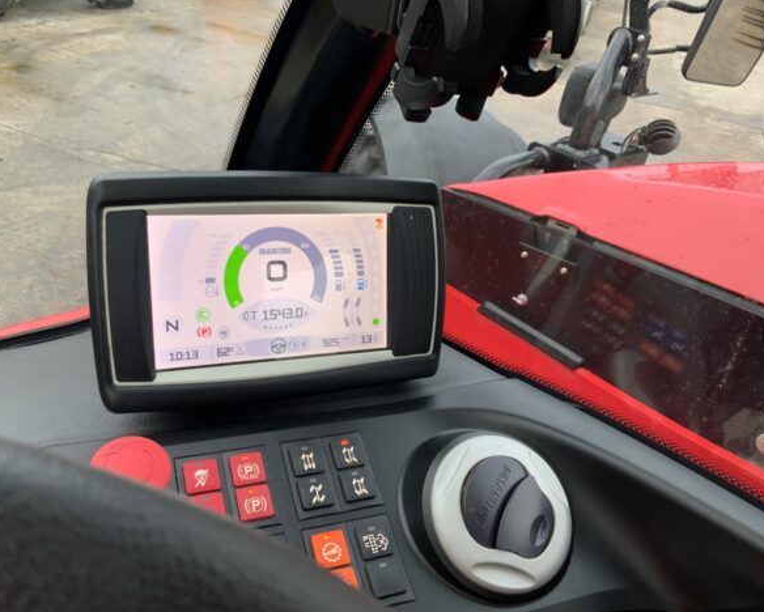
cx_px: 373
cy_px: 311
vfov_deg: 47.2
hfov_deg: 57.1
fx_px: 701
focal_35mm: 31
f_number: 1.8
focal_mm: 3
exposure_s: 1/66
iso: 50
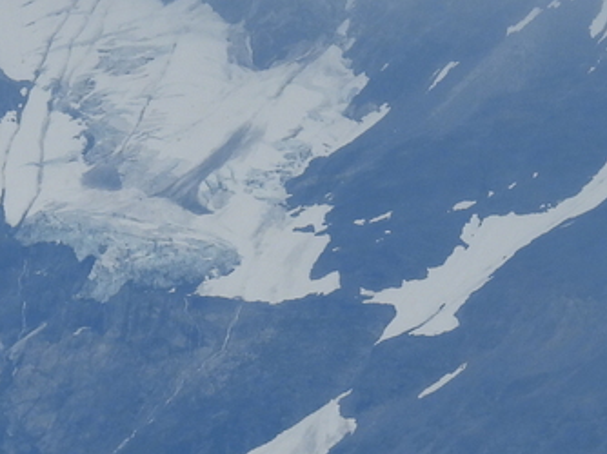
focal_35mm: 997
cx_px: -58
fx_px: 17470
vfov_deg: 1.5
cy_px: 336
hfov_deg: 2.0
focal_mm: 46.4
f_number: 4.5
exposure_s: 1/640
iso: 100
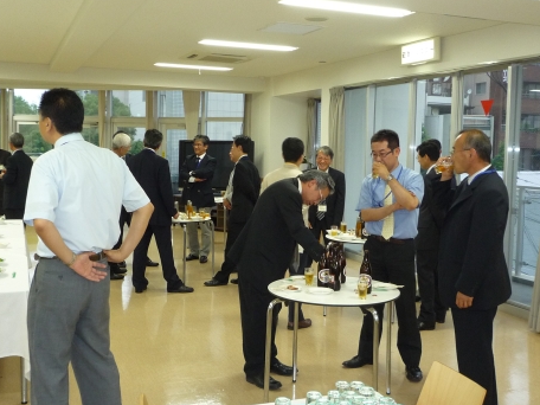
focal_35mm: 40
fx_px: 624
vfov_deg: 36.0
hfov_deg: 46.8
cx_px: 262
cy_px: 195
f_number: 2.9
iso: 200
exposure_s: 1/30
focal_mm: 4.7
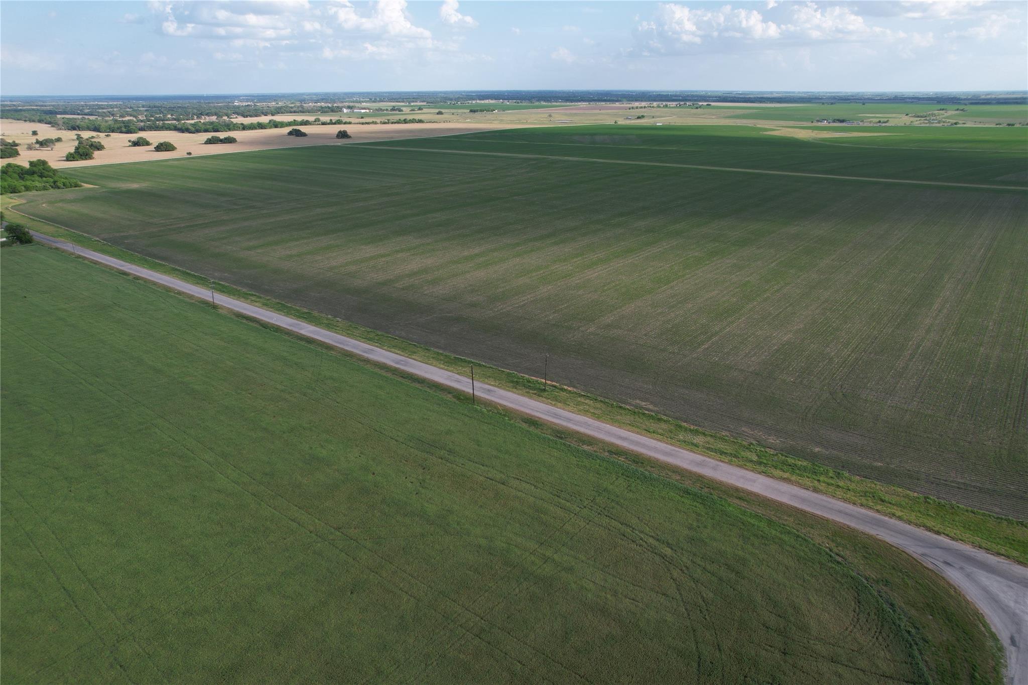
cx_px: 514
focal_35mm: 22
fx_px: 628
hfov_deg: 78.6
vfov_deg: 57.2
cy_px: 342
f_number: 2.8
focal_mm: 8.38
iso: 100
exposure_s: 1/1000
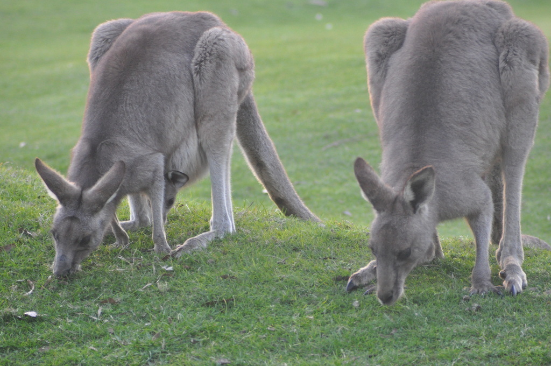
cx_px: 276
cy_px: 183
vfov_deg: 4.6
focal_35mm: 300
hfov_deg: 6.9
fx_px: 4586
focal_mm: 200
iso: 1600
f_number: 5.6
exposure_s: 1/160
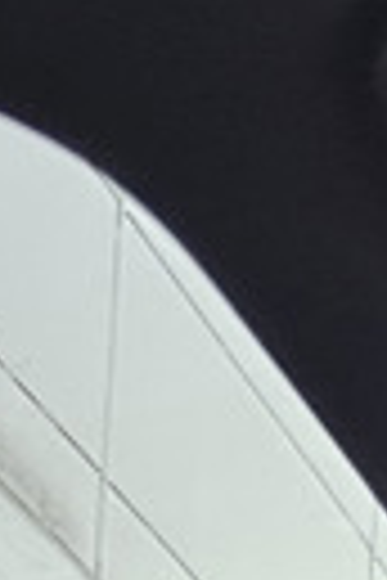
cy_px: 1263
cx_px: -603
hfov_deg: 7.5
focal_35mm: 168
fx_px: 2709
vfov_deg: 10.9
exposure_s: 1/29
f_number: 1.5
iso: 640
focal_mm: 5.7
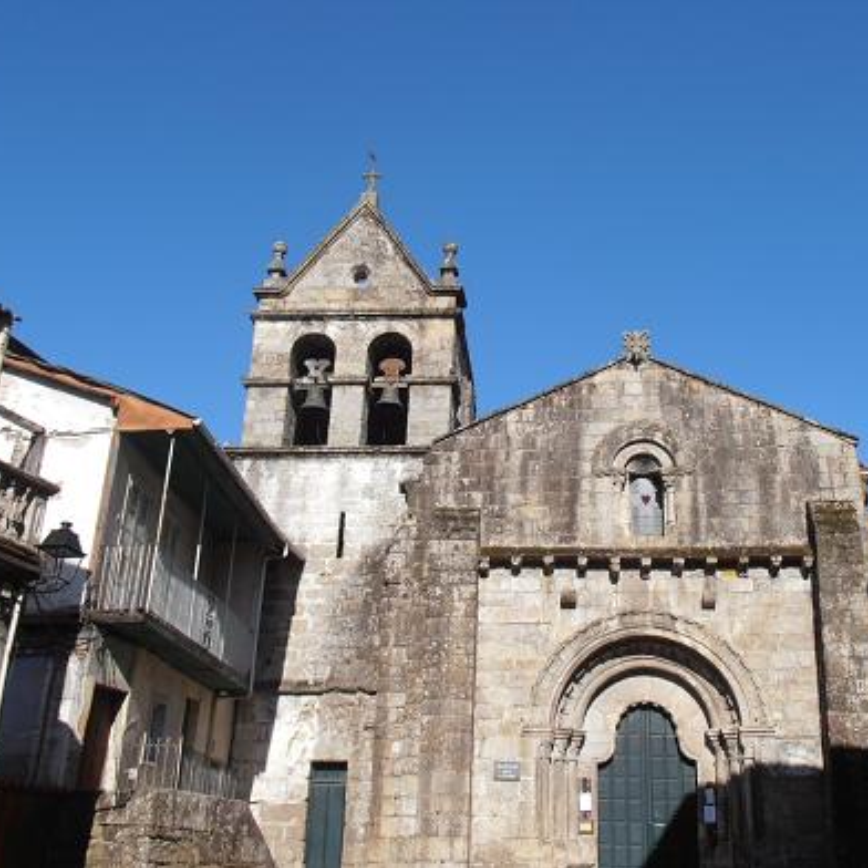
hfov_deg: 38.1
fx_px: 1248
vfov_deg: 38.3
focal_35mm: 44
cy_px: 434
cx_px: 554
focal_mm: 6.61
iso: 80
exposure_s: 1/1000
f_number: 3.9
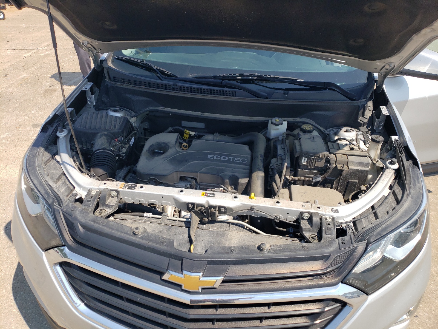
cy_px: 164
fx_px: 329
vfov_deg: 53.1
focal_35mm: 26
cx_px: 219
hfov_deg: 67.3
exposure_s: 1/2000
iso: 50
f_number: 1.5
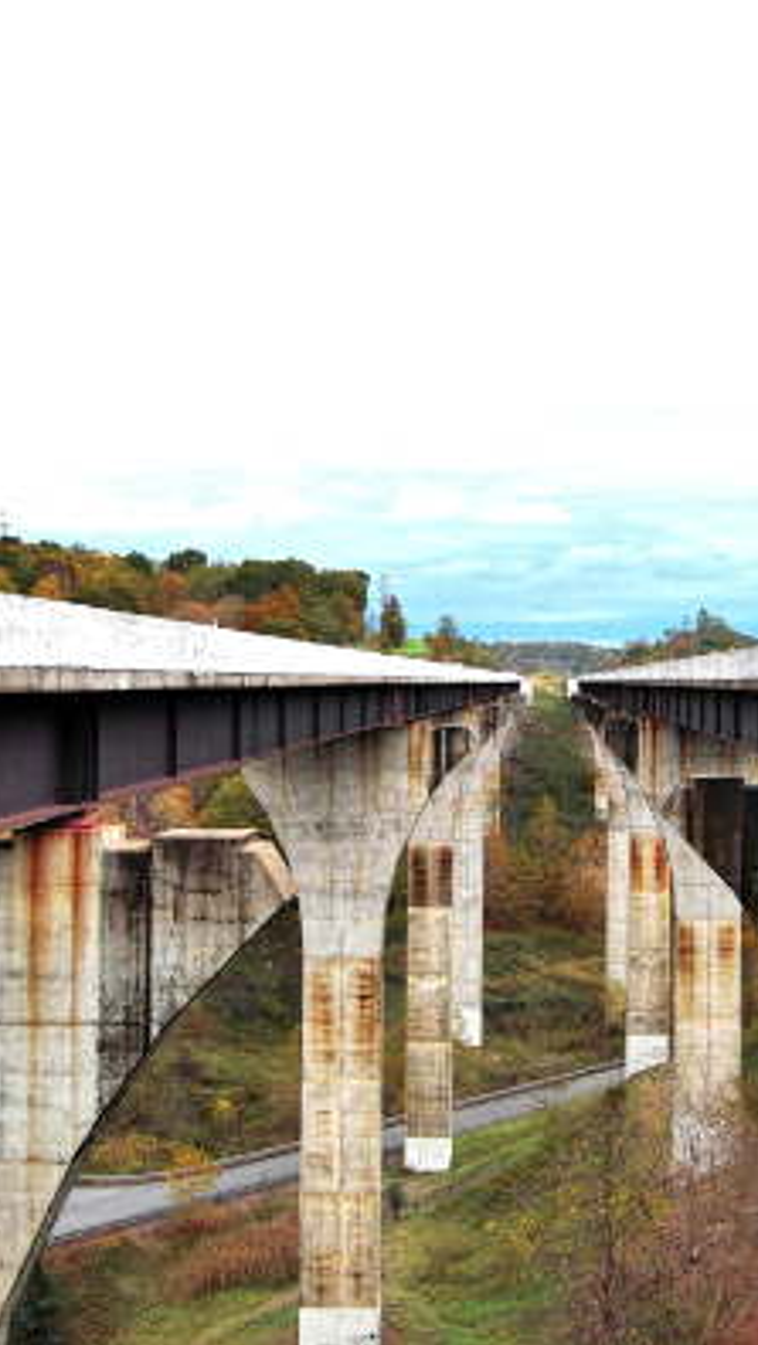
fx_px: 1642
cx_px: 557
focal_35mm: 46
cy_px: 676
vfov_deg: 44.6
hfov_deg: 25.7
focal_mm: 10.6
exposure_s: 1/1300
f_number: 2.8
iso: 101
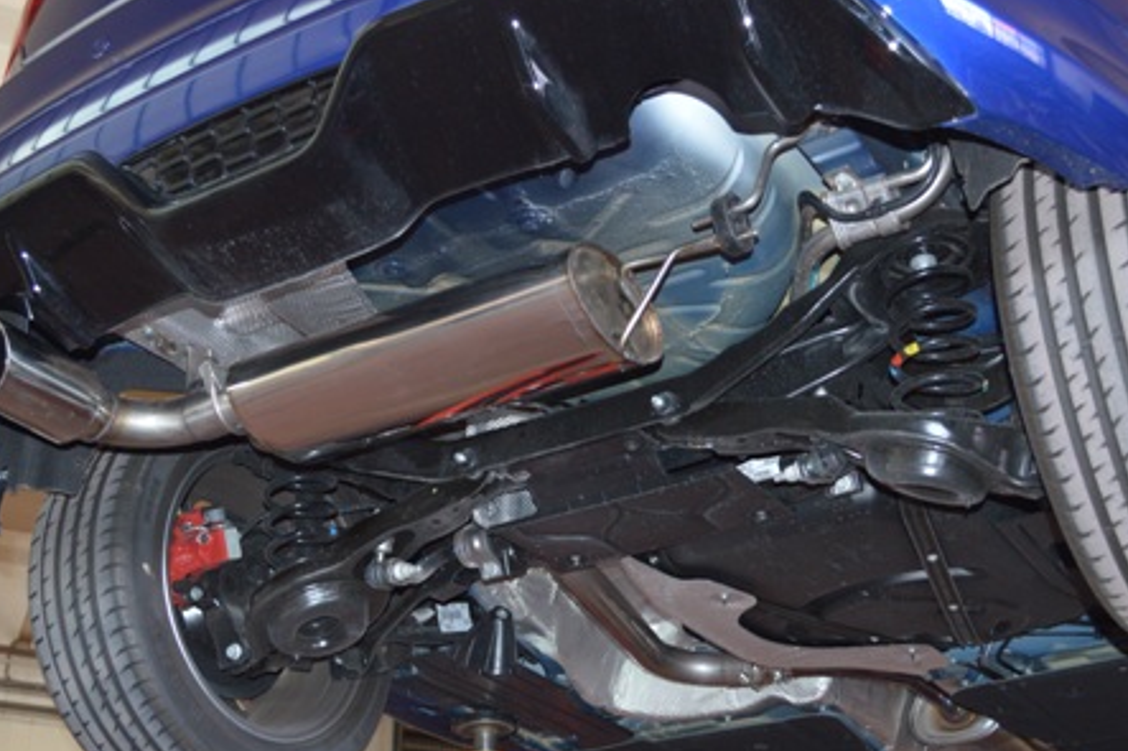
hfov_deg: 38.2
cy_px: 466
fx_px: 1629
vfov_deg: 25.9
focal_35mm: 52
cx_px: 601
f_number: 4
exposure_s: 1/30
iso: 720
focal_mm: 24
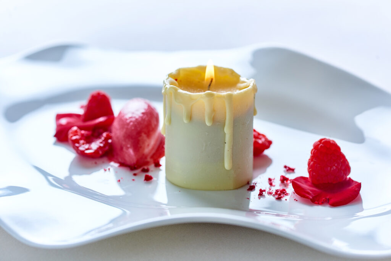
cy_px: 130
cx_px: 196
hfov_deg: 20.4
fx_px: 1086
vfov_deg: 13.7
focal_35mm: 100
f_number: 5
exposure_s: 1/200
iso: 200
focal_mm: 100
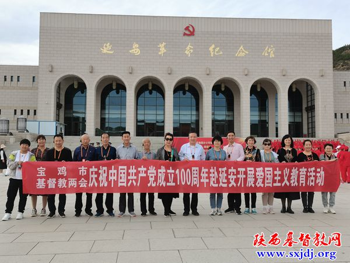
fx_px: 334
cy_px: 132
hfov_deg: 55.4
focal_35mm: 33
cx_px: 175
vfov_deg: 42.9
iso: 50
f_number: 1.8
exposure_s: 1/752
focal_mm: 5.58
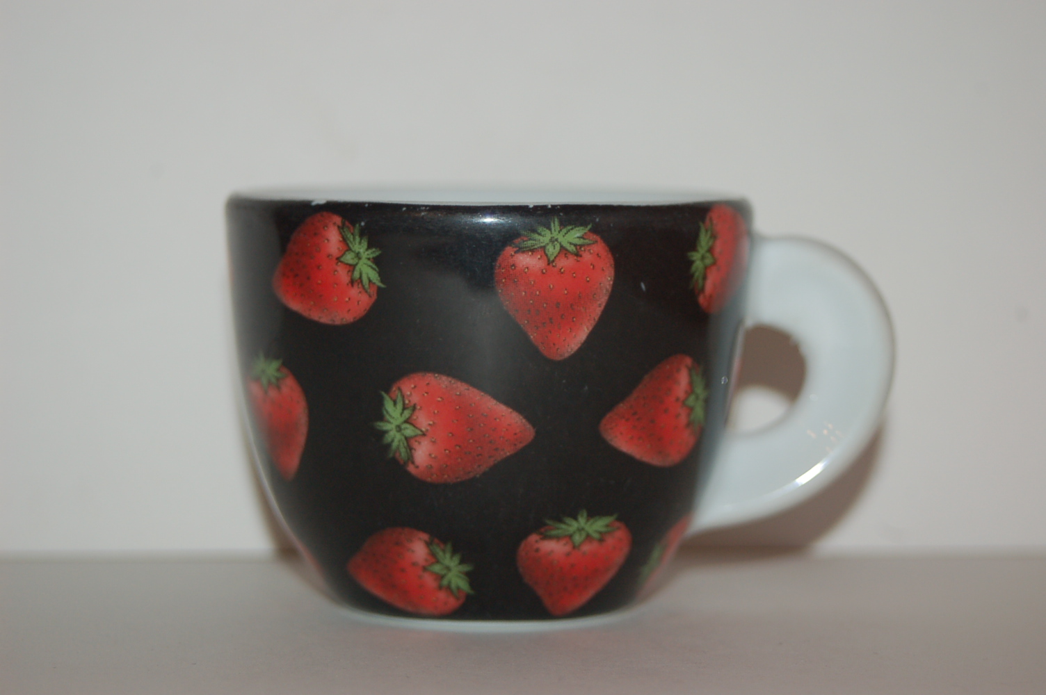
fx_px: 3484
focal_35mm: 120
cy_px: 348
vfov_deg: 11.4
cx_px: 523
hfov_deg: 17.1
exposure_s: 1/60
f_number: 5.6
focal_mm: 80
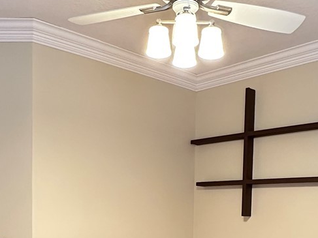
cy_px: 225
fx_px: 422
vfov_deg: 29.8
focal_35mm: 46
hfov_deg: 41.2
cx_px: 173
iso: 500
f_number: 2.2
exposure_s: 1/60
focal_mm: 2.22
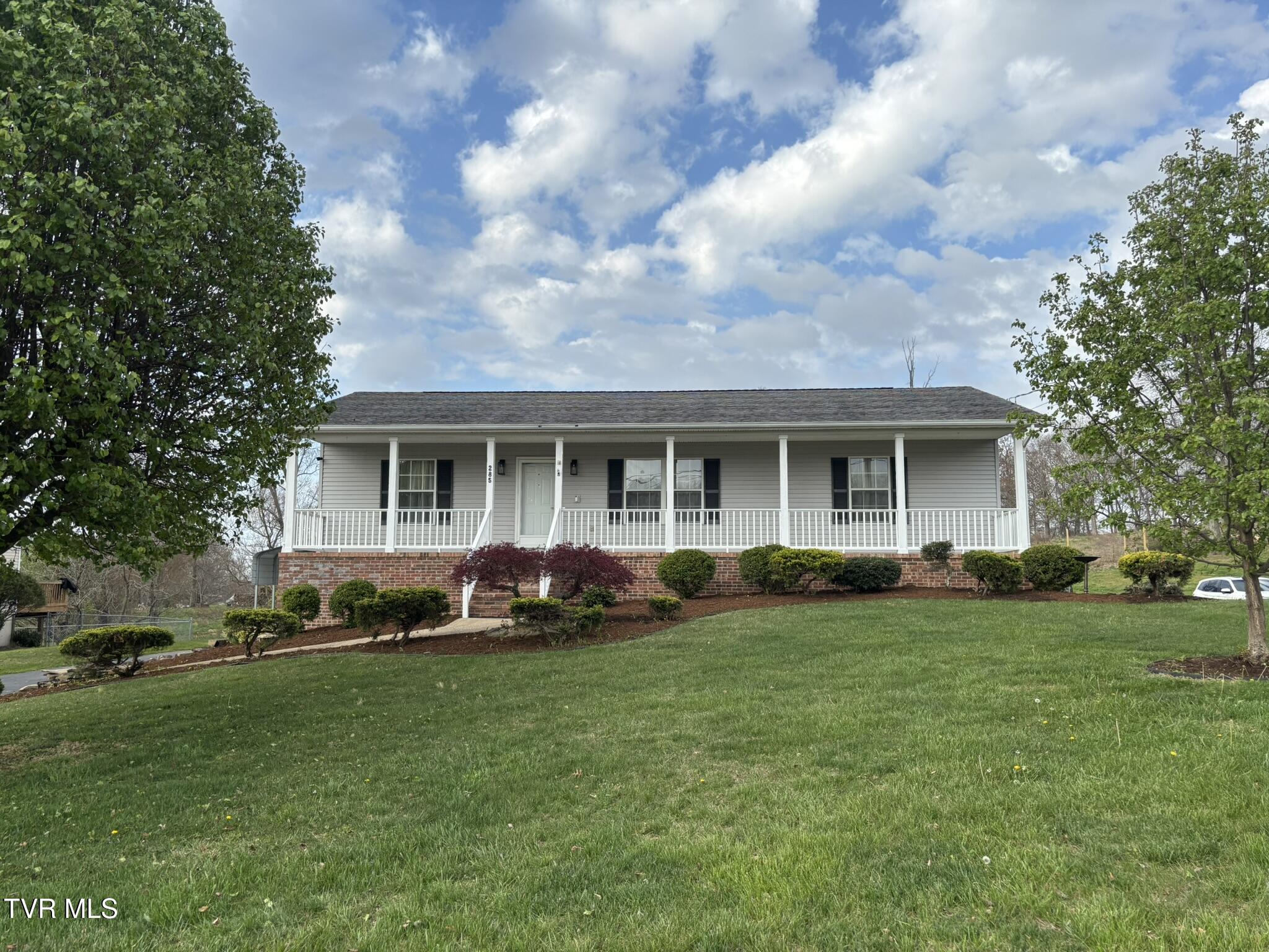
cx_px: 634
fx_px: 953
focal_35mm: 26
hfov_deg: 67.3
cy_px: 476
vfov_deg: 53.1
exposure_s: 1/2105
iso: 50
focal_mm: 5.96
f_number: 1.6
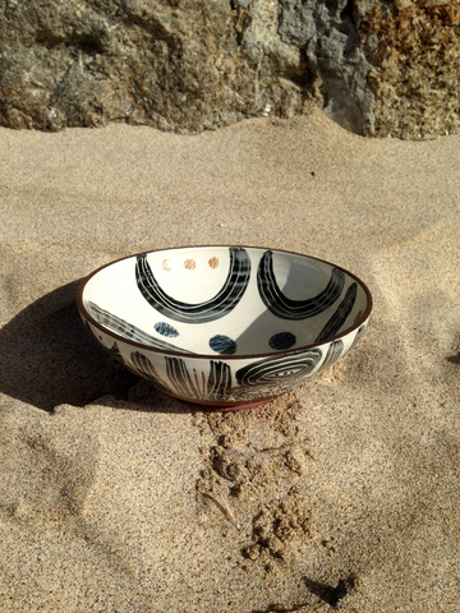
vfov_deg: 55.4
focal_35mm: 33
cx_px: 230
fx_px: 585
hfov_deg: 42.9
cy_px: 306
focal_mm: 4.12
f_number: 2.4
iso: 50
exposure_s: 1/3876
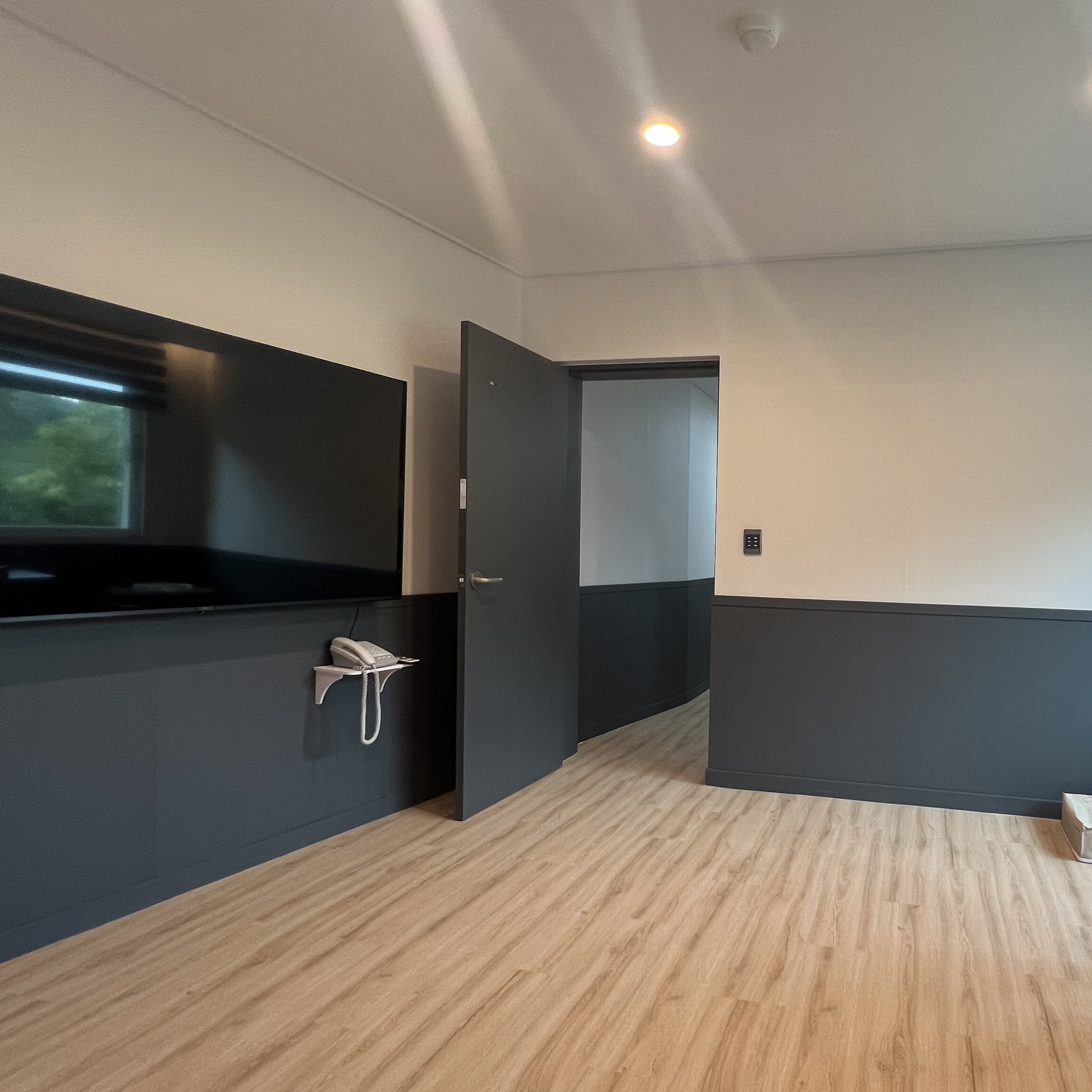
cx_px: 747
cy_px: 568
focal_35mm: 20
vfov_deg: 74.8
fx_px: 714
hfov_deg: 72.1
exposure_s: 1/60
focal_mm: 1.57
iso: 160
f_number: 1.8
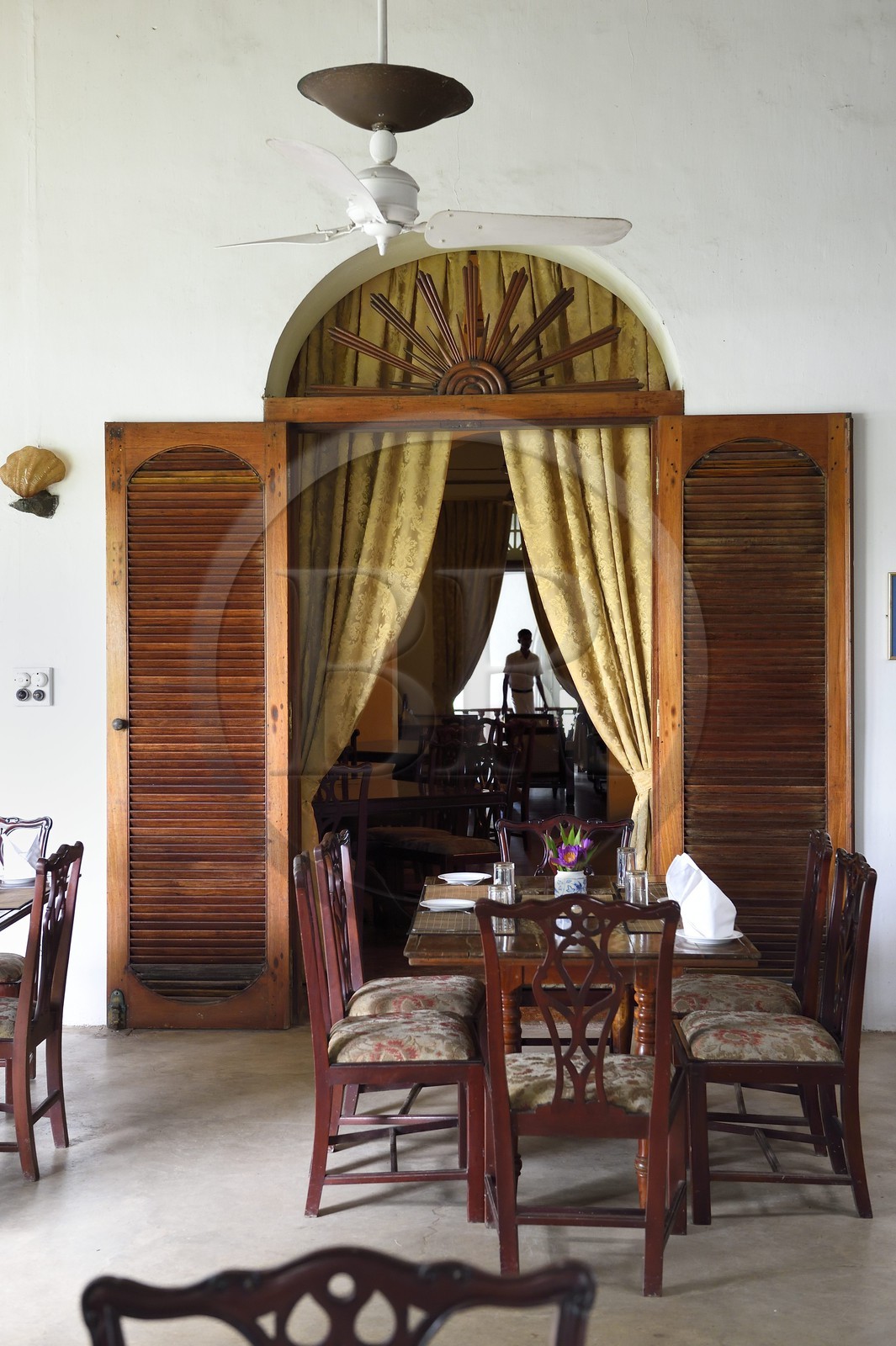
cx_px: 448
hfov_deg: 28.0
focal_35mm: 48
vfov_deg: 41.1
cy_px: 673
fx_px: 1794
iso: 1600
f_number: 5
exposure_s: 1/40
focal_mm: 48
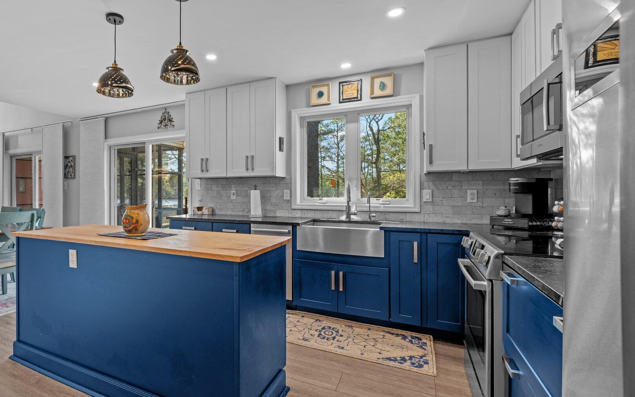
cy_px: 183
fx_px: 312
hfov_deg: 89.3
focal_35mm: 18
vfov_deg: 64.9
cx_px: 238
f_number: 9
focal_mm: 14
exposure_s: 1.3
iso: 125
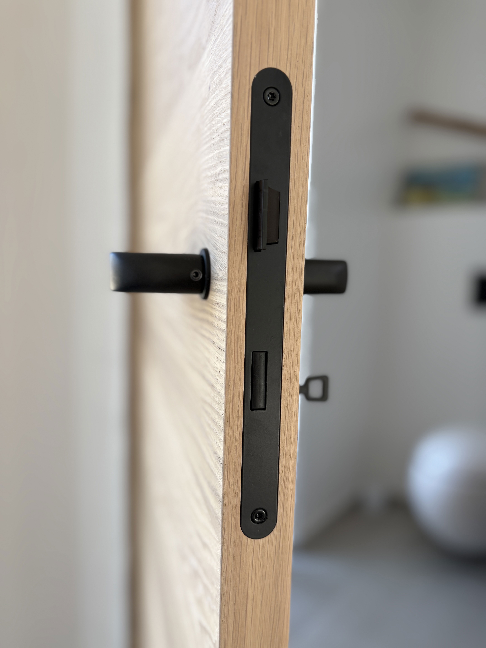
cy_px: 324
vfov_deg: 67.3
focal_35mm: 26
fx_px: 487
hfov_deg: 53.1
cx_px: 243
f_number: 1.6
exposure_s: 1/121
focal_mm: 5.96
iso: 40
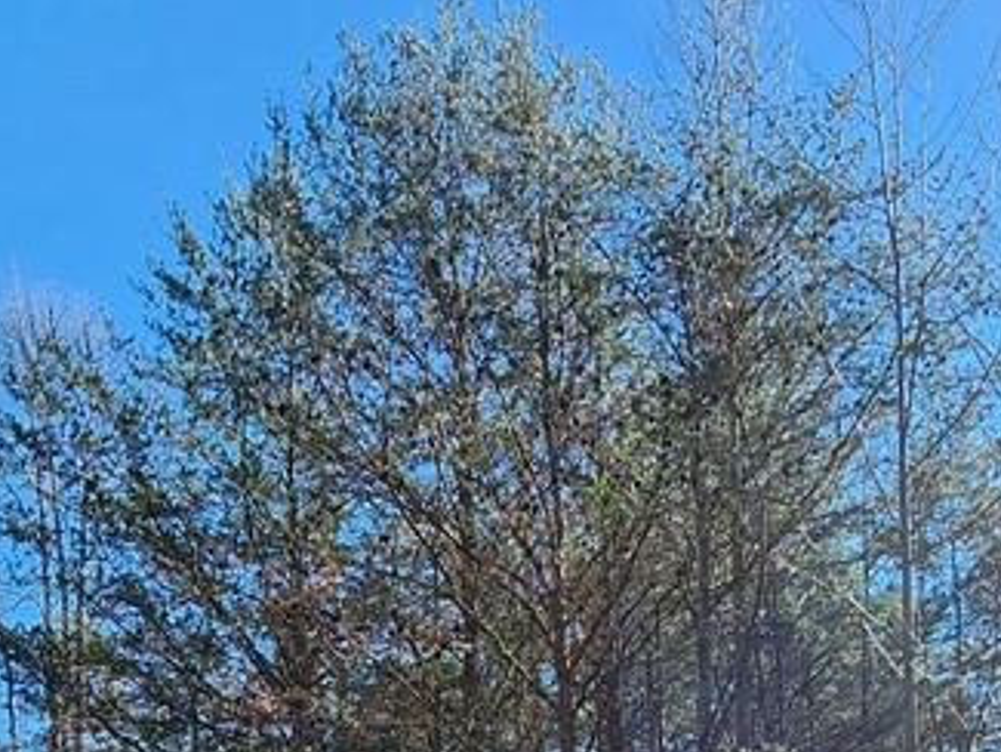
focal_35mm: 41
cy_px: 1029
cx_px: 484
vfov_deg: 27.8
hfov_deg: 45.8
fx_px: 1186
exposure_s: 1/761
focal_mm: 2.2
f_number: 2.2
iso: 50
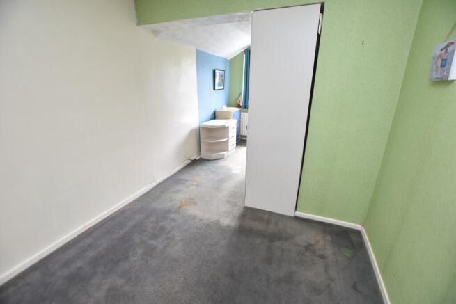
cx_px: 228
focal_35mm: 15
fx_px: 190
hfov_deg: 100.4
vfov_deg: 77.4
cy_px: 152
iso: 125
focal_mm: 10
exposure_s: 1/15
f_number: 3.5
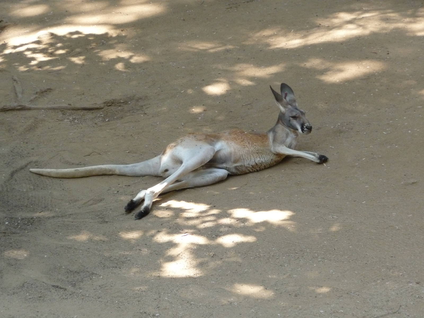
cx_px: 212
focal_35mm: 158
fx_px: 1935
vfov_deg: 9.4
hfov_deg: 12.5
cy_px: 159
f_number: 4.8
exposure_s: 1/200
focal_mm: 27.1
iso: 400
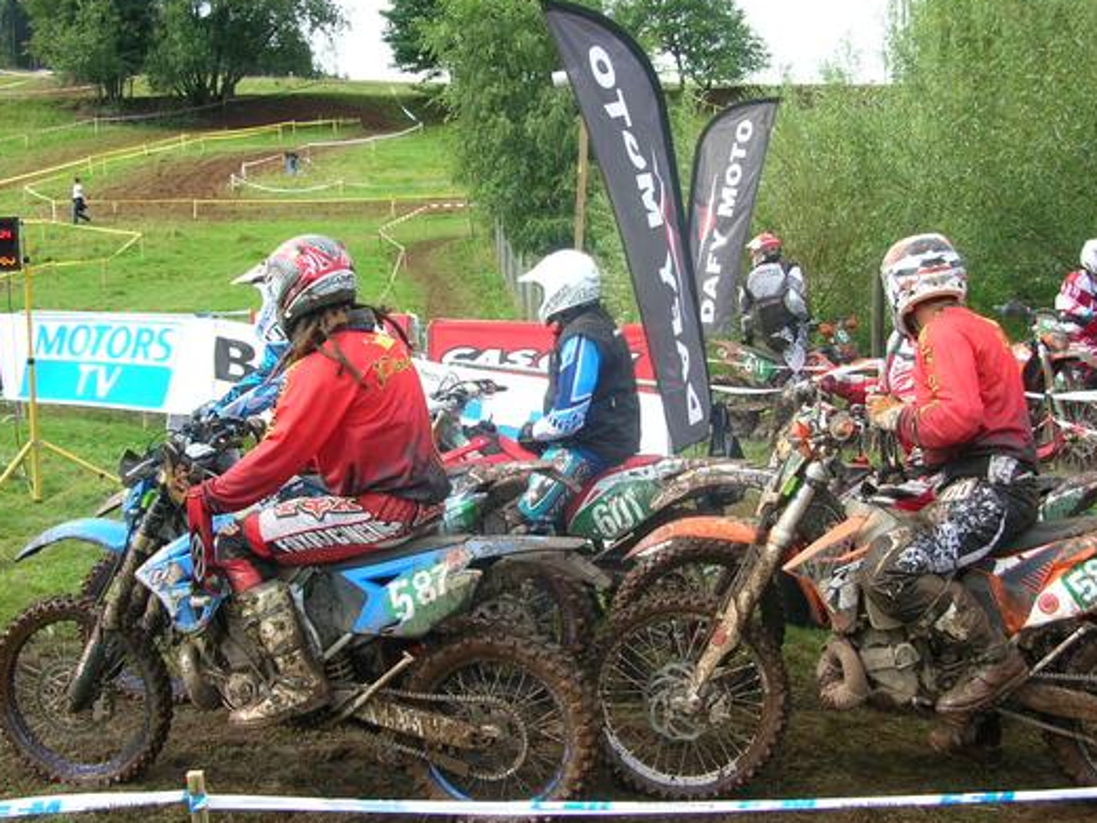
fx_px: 1363
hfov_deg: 43.8
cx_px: 581
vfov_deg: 33.6
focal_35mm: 43
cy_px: 442
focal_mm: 5.8
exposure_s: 1/318
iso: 50
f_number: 2.8
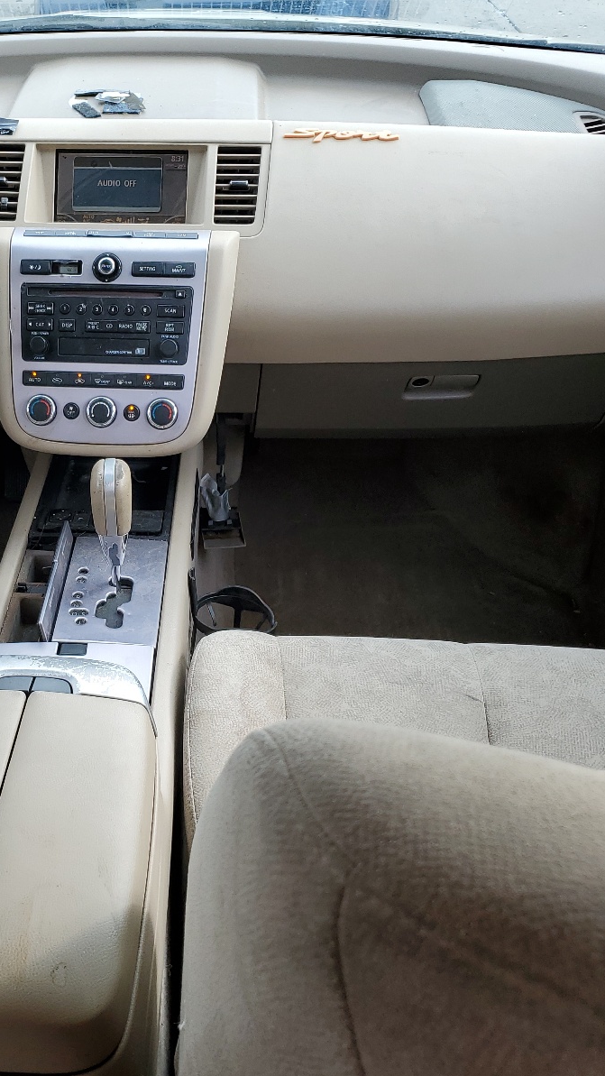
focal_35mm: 38
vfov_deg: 52.8
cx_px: 85
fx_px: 1084
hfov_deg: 30.1
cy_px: 539
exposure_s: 1/303
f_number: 1.5
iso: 50
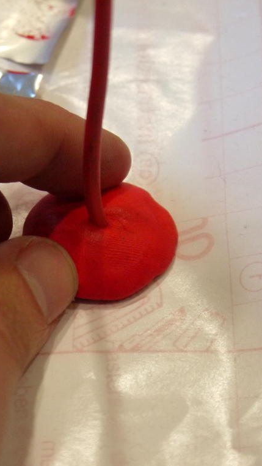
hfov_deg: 9.9
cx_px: 100
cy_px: 234
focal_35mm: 123
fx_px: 1518
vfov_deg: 17.4
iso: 800
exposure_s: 1/50
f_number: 5.6
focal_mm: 42
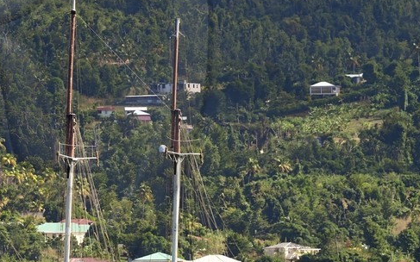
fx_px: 7655
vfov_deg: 2.0
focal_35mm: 669
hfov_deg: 3.1
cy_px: 33
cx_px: -147
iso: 200
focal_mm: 200
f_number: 7.1
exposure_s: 1/640
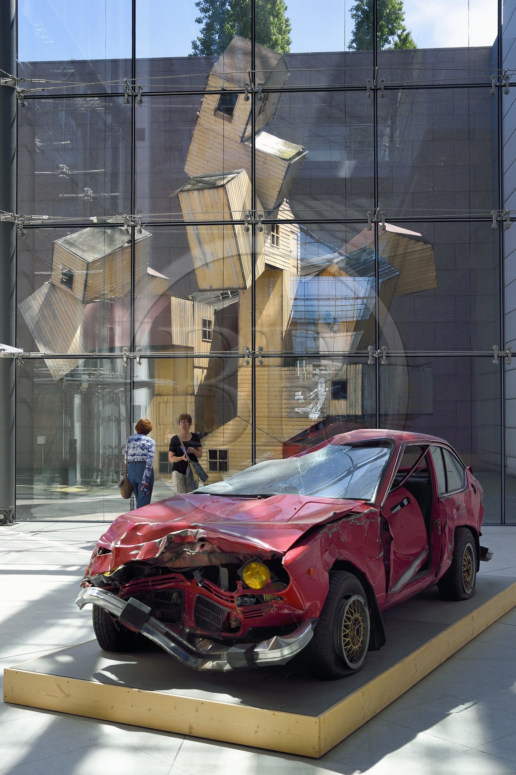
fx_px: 903
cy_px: 388
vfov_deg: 46.4
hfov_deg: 31.9
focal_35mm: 42
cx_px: 258
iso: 200
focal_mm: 42
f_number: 11
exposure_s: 1/60
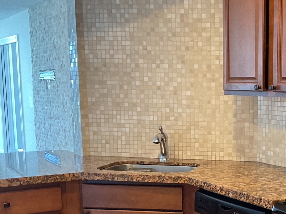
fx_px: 529
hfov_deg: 29.0
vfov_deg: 22.5
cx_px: 258
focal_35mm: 64
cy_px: 179
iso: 125
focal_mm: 3
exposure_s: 1/60
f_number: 1.8
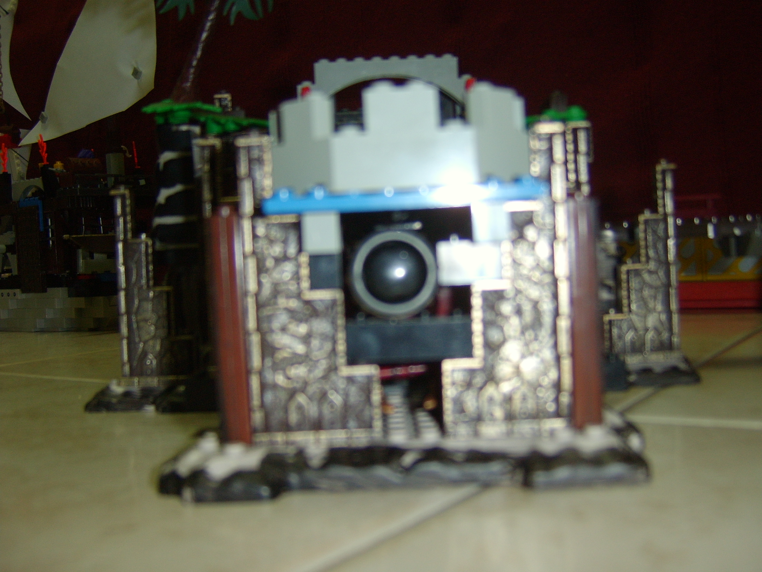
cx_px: 381
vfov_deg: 45.4
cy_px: 286
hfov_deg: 58.4
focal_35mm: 31
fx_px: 682
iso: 141
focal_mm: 8.13
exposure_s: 1/30
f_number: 2.7
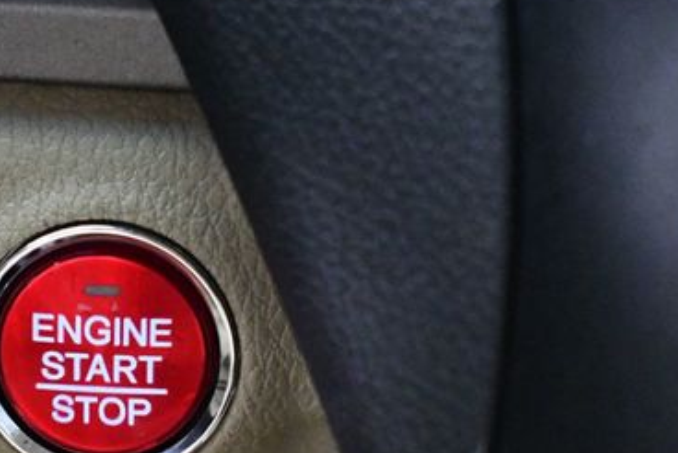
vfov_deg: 10.4
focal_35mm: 132
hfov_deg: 15.4
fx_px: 2488
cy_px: 366
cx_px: 136
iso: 10000
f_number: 4.8
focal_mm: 38
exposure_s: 1/60
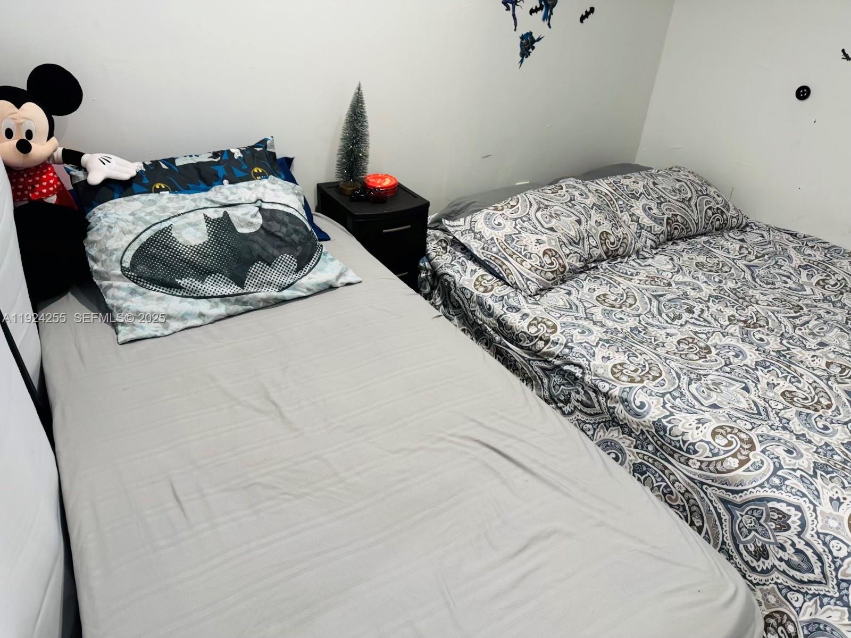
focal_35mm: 24
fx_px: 590
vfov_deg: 56.8
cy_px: 319
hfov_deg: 71.6
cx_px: 426
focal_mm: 6.76
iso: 160
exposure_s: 1/60
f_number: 1.78
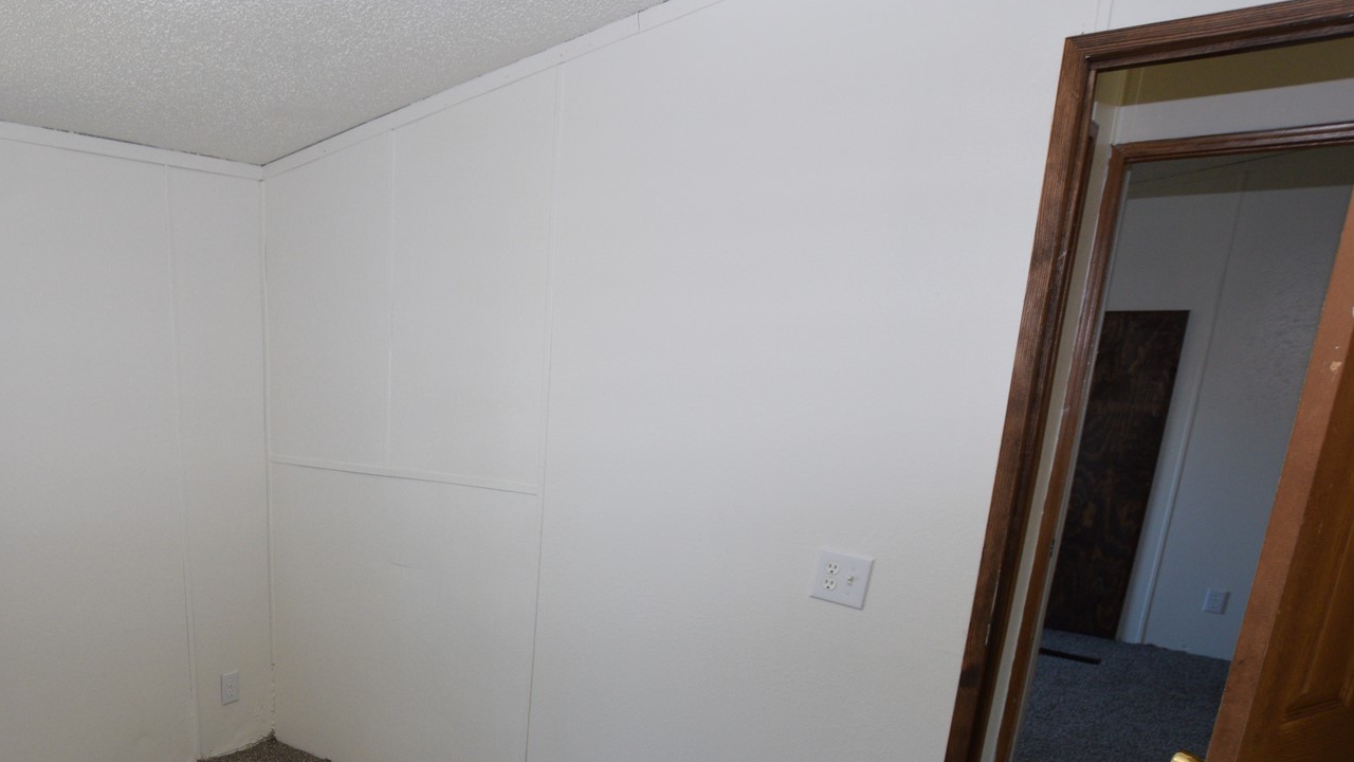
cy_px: 610
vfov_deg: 43.8
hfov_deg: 70.8
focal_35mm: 25
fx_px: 898
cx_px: 402
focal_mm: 10
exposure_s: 1/80
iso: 400
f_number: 4.5
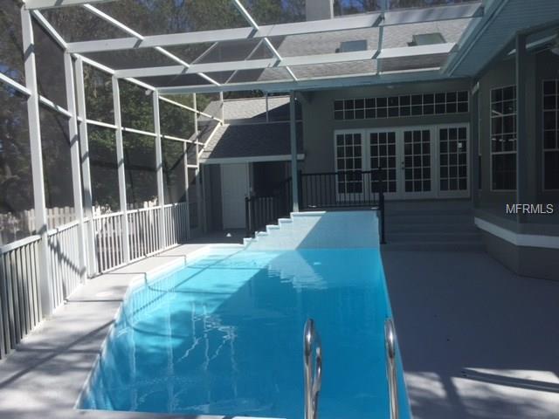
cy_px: 210
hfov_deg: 61.7
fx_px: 468
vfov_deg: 48.2
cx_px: 280
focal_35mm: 29
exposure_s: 1/1364
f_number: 2.2
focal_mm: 4.15
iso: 32
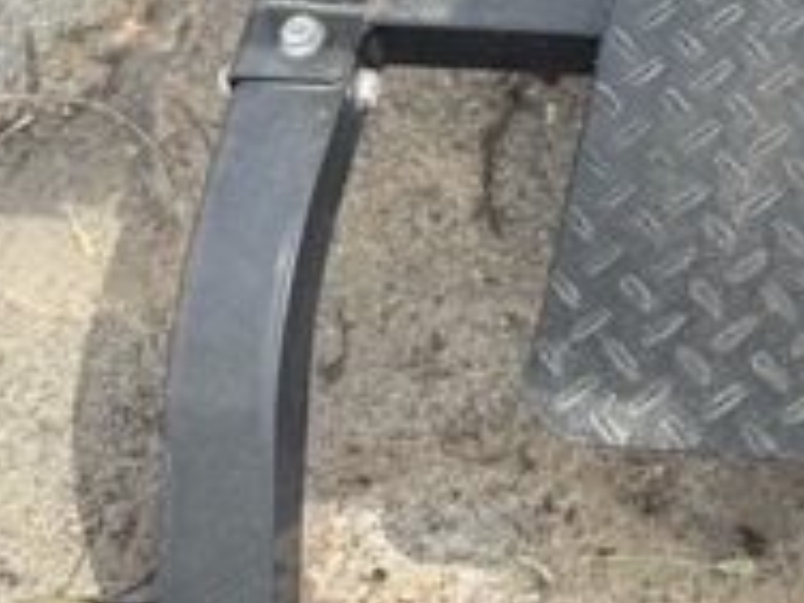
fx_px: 3043
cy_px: -590
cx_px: 821
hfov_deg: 14.8
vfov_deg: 10.4
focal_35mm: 131
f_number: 1.78
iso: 100
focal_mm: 6.76
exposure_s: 1/1949
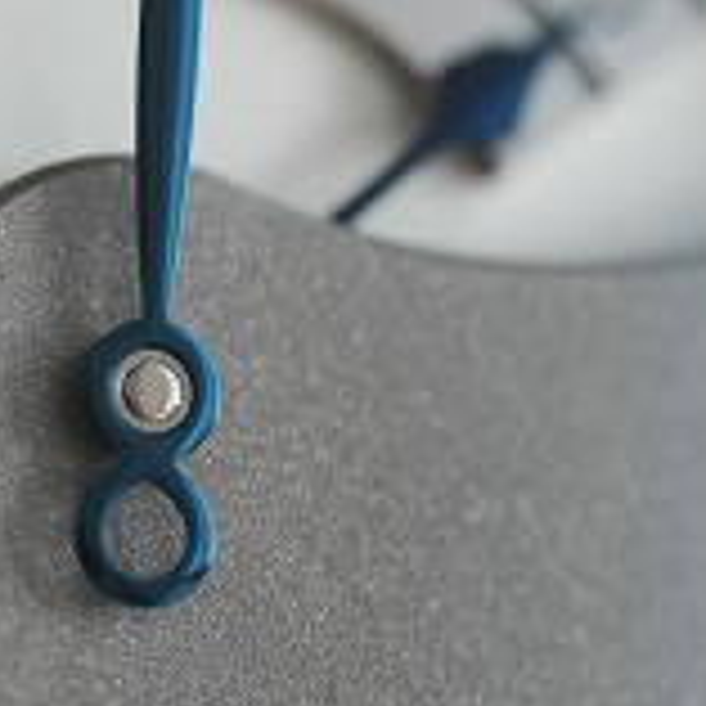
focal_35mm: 398
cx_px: -337
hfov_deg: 4.4
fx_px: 9184
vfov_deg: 4.4
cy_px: 349
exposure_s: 1/250
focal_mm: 105
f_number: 2.8
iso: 800
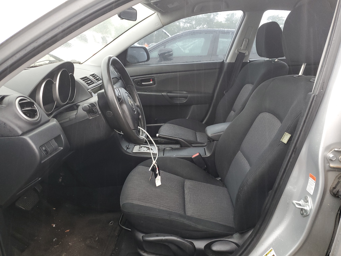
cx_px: 170
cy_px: 128
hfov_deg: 67.3
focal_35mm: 26
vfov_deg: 53.1
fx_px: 256
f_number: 1.5
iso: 97
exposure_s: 1/60.2
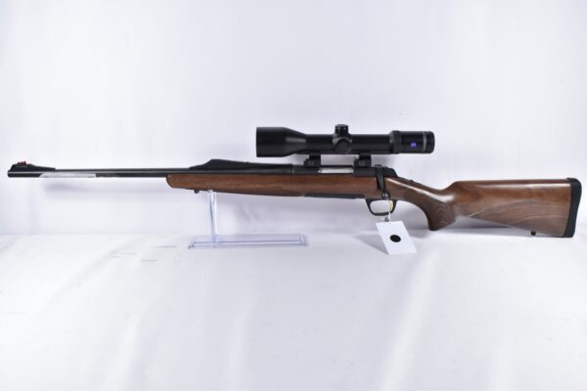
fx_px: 538
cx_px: 294
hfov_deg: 57.2
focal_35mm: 33
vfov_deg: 40.0
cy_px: 196
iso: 640
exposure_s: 1/100
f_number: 5
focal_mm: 22
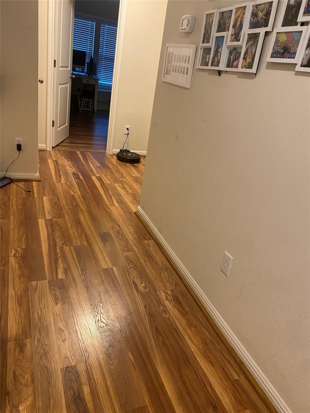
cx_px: 155
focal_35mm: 26
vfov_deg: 67.3
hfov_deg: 53.1
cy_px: 206
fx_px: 310
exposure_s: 1/60
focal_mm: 4.25
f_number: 1.8
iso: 400
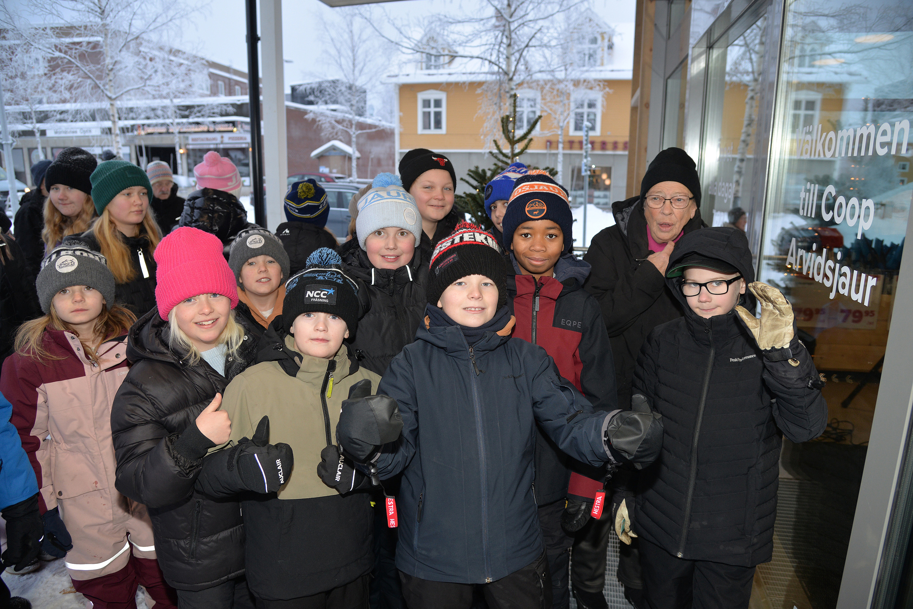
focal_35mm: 24
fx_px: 609
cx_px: 456
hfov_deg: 73.7
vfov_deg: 53.2
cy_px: 304
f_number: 4
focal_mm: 24
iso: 400
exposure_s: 1/125
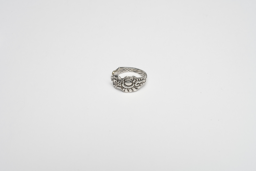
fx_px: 491
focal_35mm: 69
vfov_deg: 19.7
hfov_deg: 29.2
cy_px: 86
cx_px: 128
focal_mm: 69
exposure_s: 1/125
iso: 100
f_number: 18
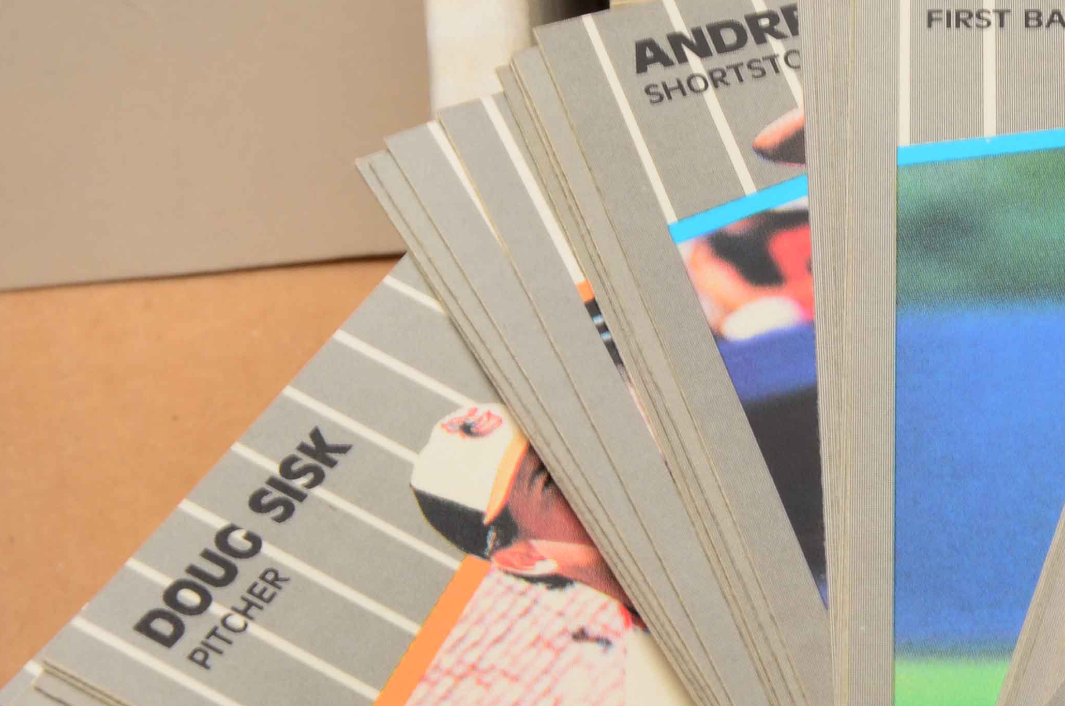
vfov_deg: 5.1
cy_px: 538
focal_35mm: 269
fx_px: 7948
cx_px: 1169
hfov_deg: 7.6
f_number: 20
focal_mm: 75
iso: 200
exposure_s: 1/160
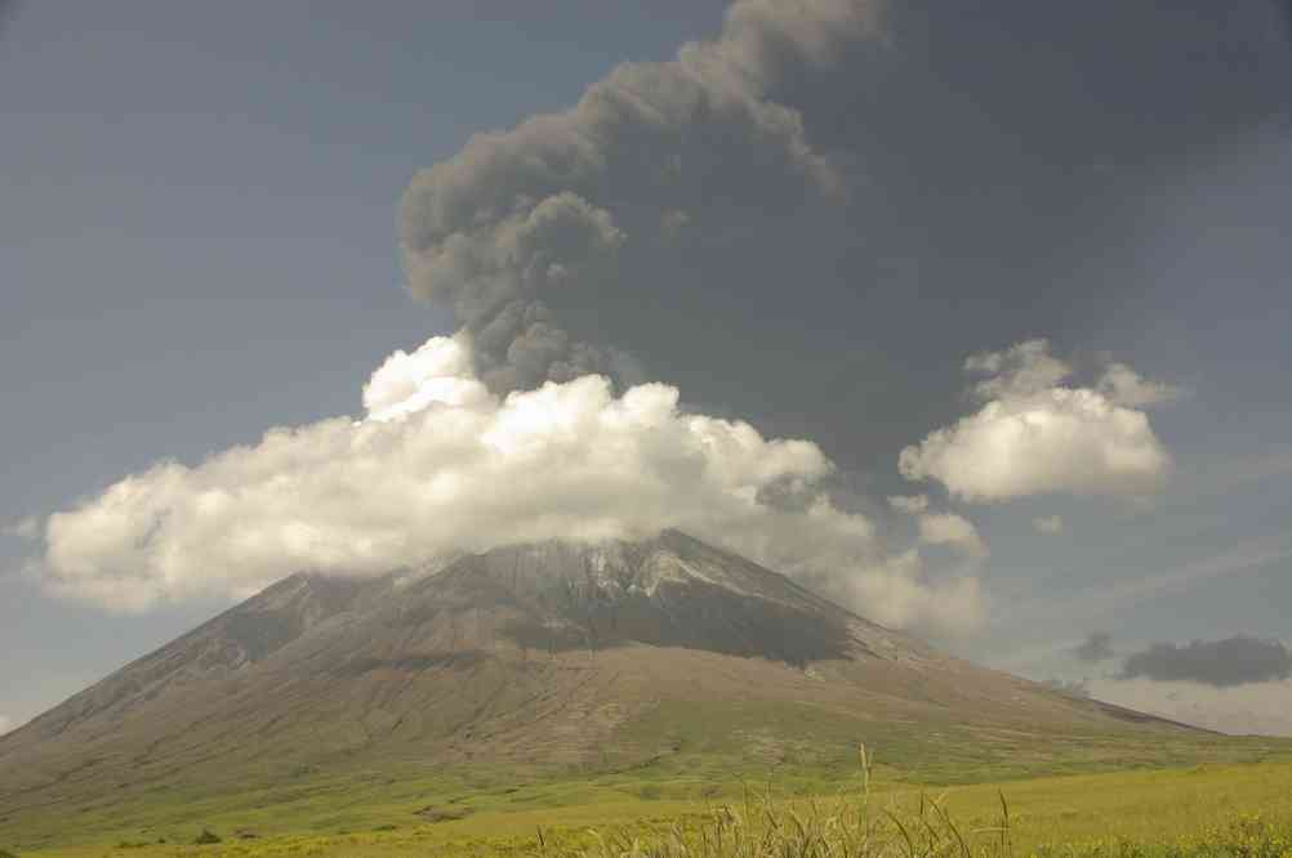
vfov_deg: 33.1
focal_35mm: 40
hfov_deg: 48.1
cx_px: 646
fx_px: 1447
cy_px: 429
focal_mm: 26.9
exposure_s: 1/250
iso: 100
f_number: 8
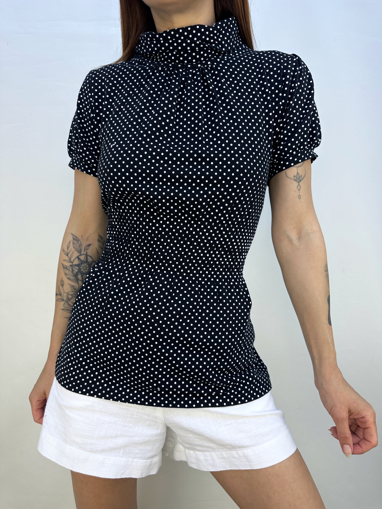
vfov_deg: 71.6
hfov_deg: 56.8
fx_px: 353
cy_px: 254
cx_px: 191
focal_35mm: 24
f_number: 1.78
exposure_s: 1/437
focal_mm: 6.86
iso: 80
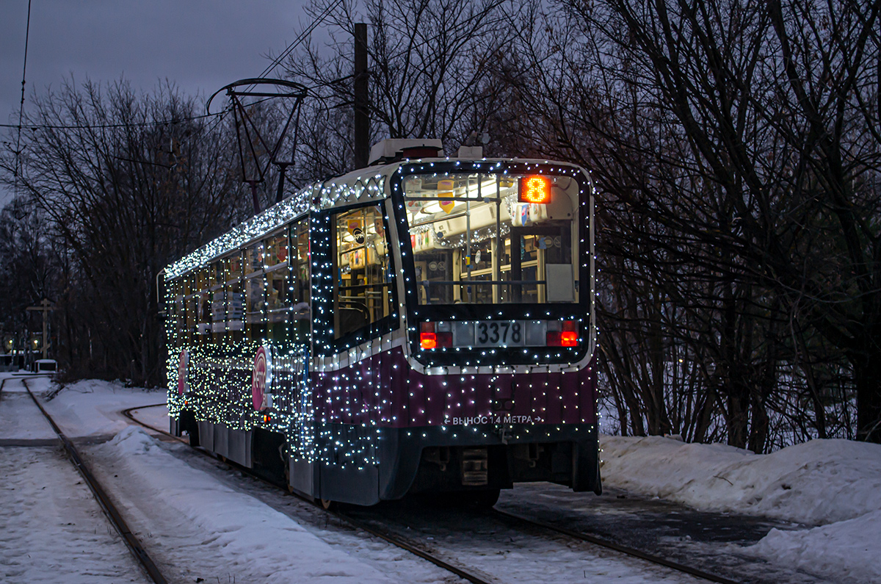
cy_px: 292
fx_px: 1465
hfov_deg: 33.5
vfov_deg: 22.5
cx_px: 440
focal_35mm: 60
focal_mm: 40
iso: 400
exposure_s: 1/25
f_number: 5.3
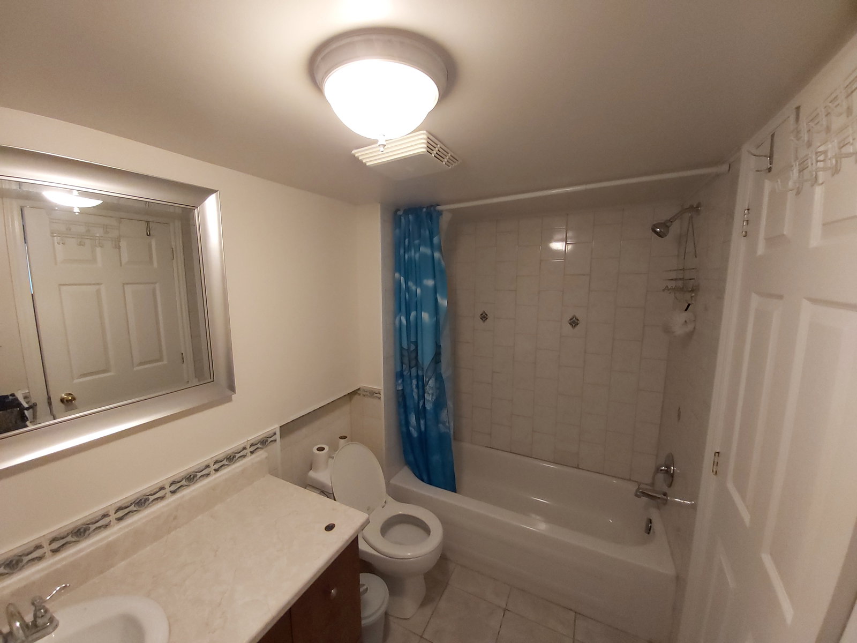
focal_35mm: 12
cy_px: 322
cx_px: 428
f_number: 2.2
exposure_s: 1/30
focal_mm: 1.42
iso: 200
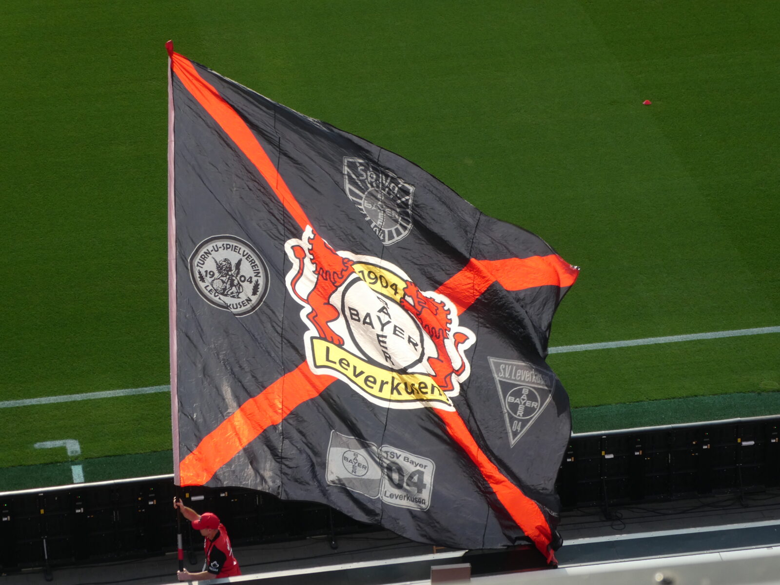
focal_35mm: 135
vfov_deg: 11.0
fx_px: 3042
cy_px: 292
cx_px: 390
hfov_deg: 14.6
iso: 80
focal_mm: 24.2
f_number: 5.3
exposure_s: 1/160
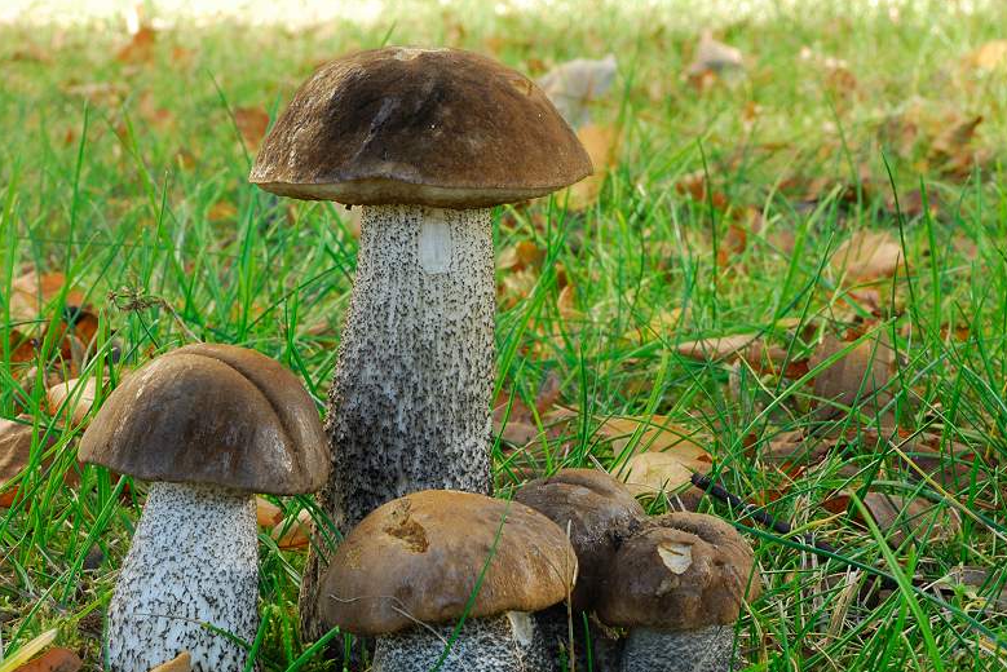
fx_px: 3805
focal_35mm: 136
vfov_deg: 10.1
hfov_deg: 15.1
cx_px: 412
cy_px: 351
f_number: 29
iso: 100
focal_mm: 70
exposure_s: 1/1.6
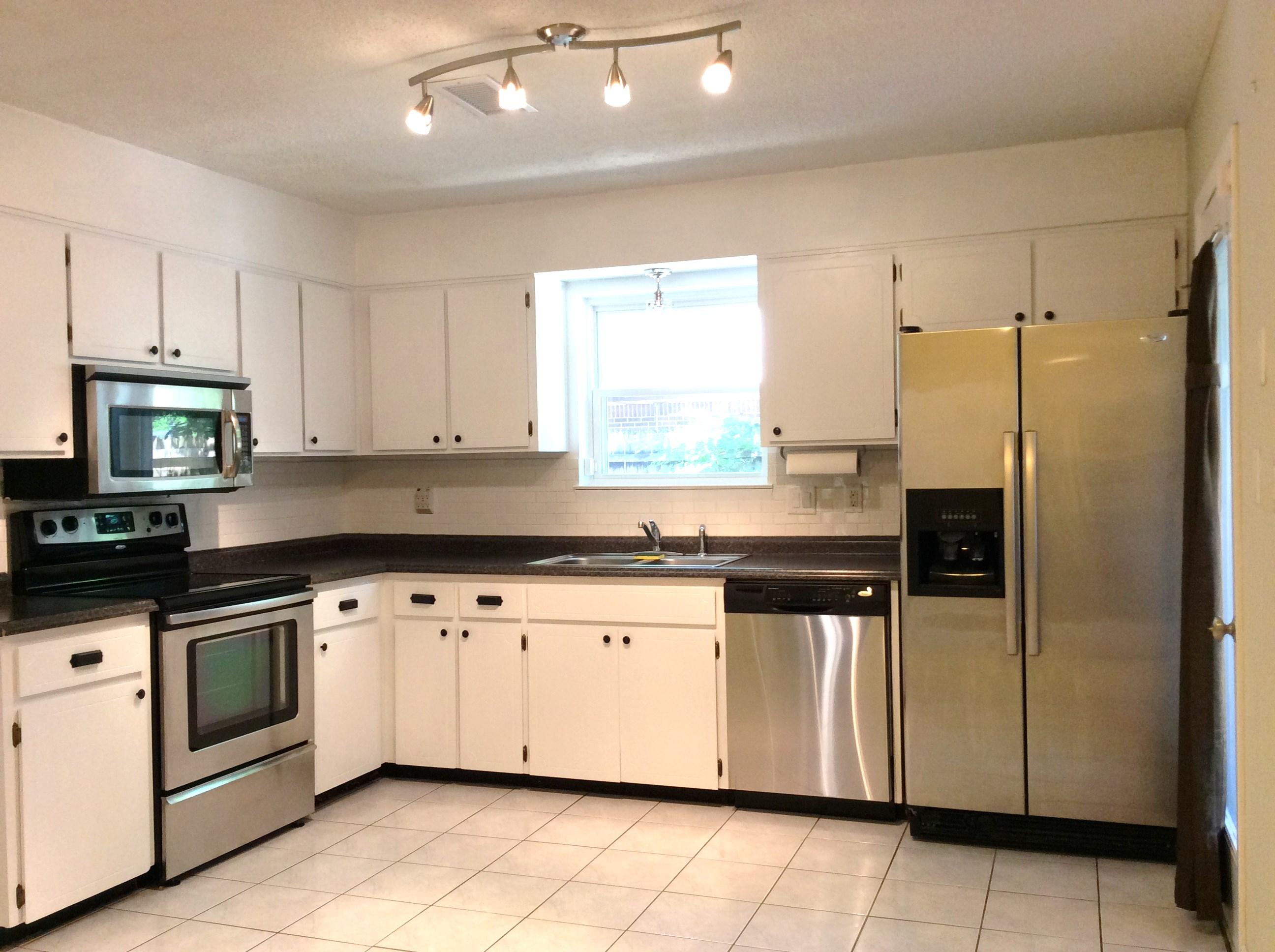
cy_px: 476
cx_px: 638
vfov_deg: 44.1
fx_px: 1177
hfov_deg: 56.9
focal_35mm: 32
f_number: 2.4
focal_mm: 3.3
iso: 64
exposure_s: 1/24
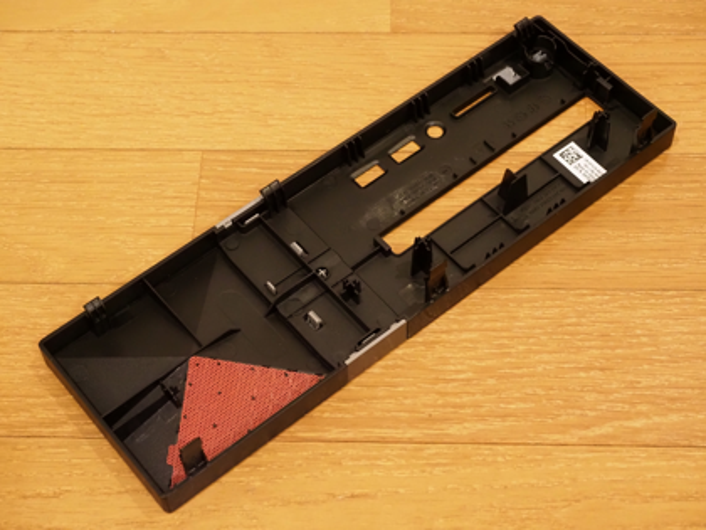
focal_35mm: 64
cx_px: 353
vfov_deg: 22.9
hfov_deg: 30.3
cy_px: 265
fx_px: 1305
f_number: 5.6
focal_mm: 32
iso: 6400
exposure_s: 1/30
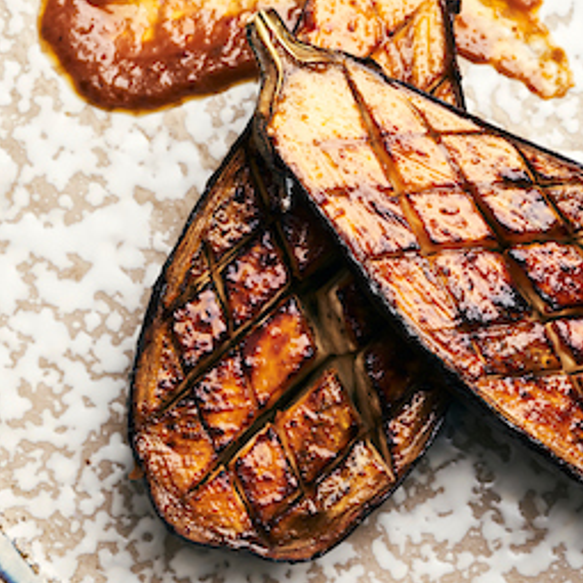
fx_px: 3430
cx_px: 254
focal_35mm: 180
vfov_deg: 9.7
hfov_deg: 9.7
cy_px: 242
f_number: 6.3
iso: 200
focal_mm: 90
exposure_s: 1/125
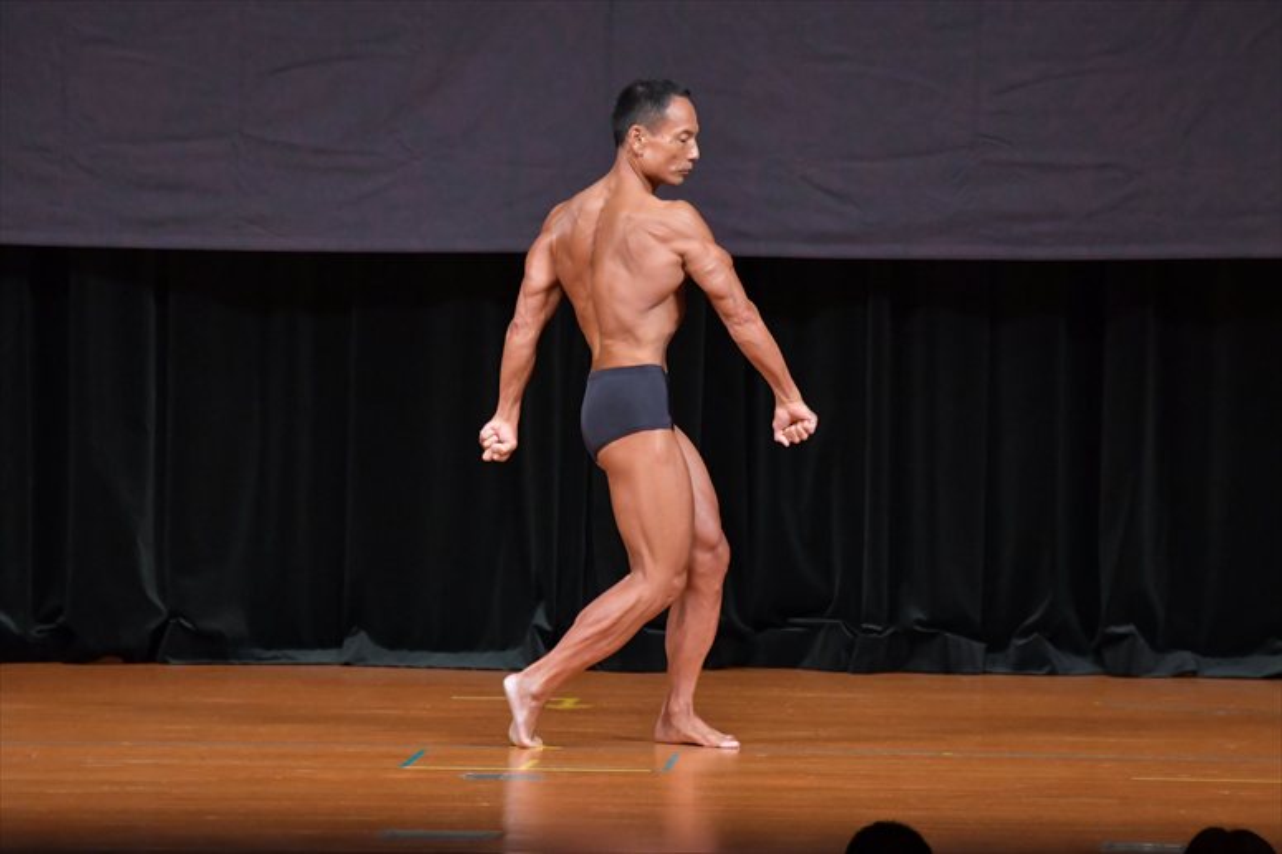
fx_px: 10144
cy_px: 427
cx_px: 641
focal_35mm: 285
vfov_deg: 4.8
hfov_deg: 7.2
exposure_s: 1/400
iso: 5000
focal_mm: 190
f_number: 5.6
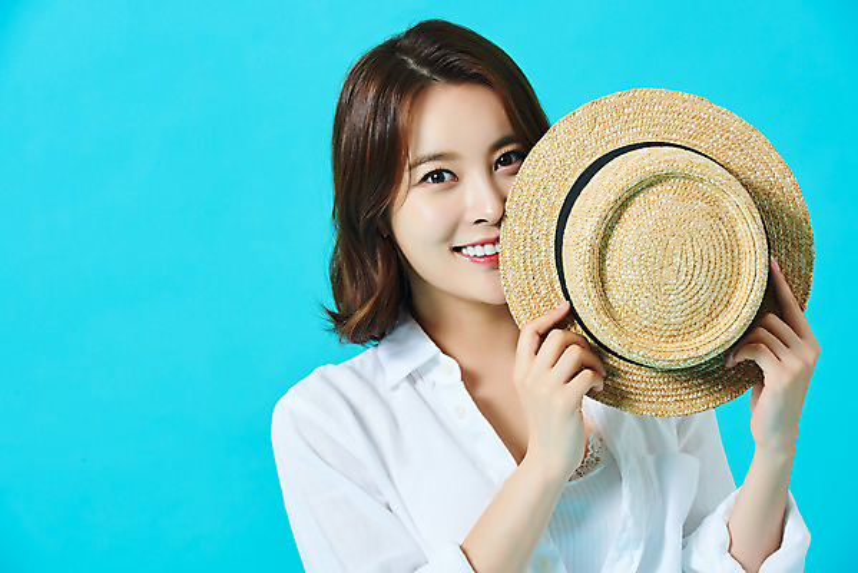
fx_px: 4769
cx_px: 429
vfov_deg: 6.9
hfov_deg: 10.3
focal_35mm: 200
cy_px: 286
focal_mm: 200
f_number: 16
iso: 100
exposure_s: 1/125
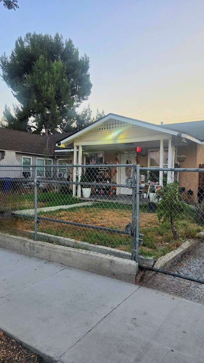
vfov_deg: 71.9
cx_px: 100
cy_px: 180
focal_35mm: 26
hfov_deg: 44.4
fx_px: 250
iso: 64
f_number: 1.7
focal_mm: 6.3
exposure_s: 1/182
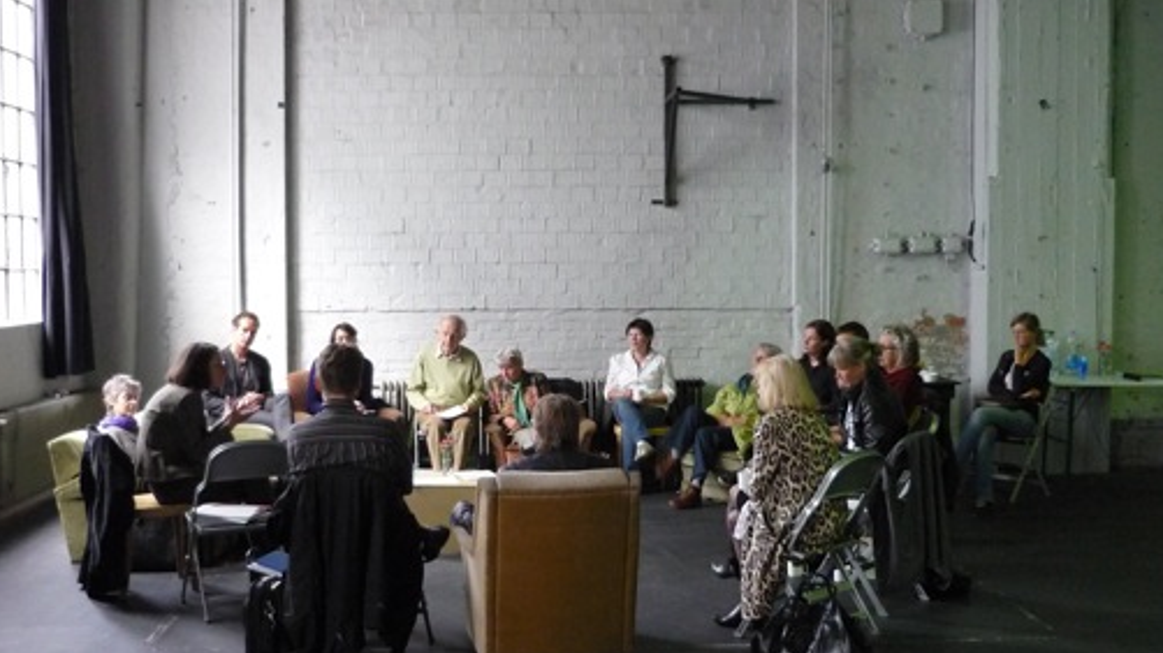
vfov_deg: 27.7
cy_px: 333
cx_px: 547
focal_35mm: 43
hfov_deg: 47.3
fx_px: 1326
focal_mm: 5.5
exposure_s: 1/20
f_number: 2.8
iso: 400
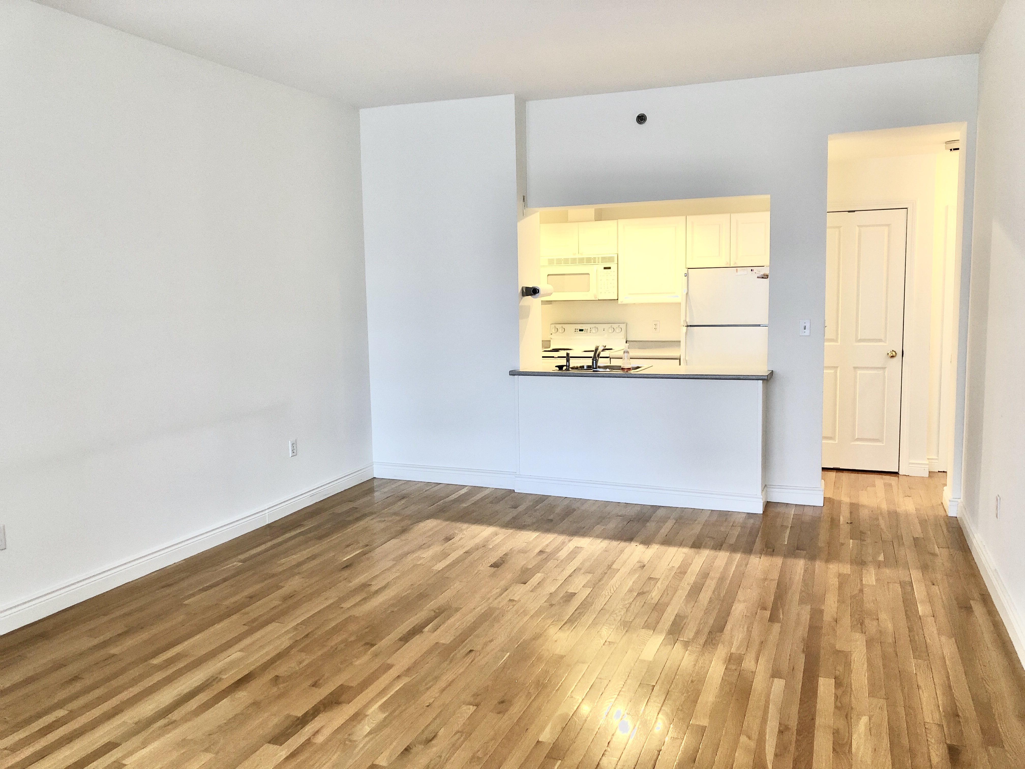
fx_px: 829
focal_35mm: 28
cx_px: 512
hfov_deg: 63.4
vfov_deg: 49.7
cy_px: 384
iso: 40
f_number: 1.8
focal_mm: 3.99
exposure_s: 1/20
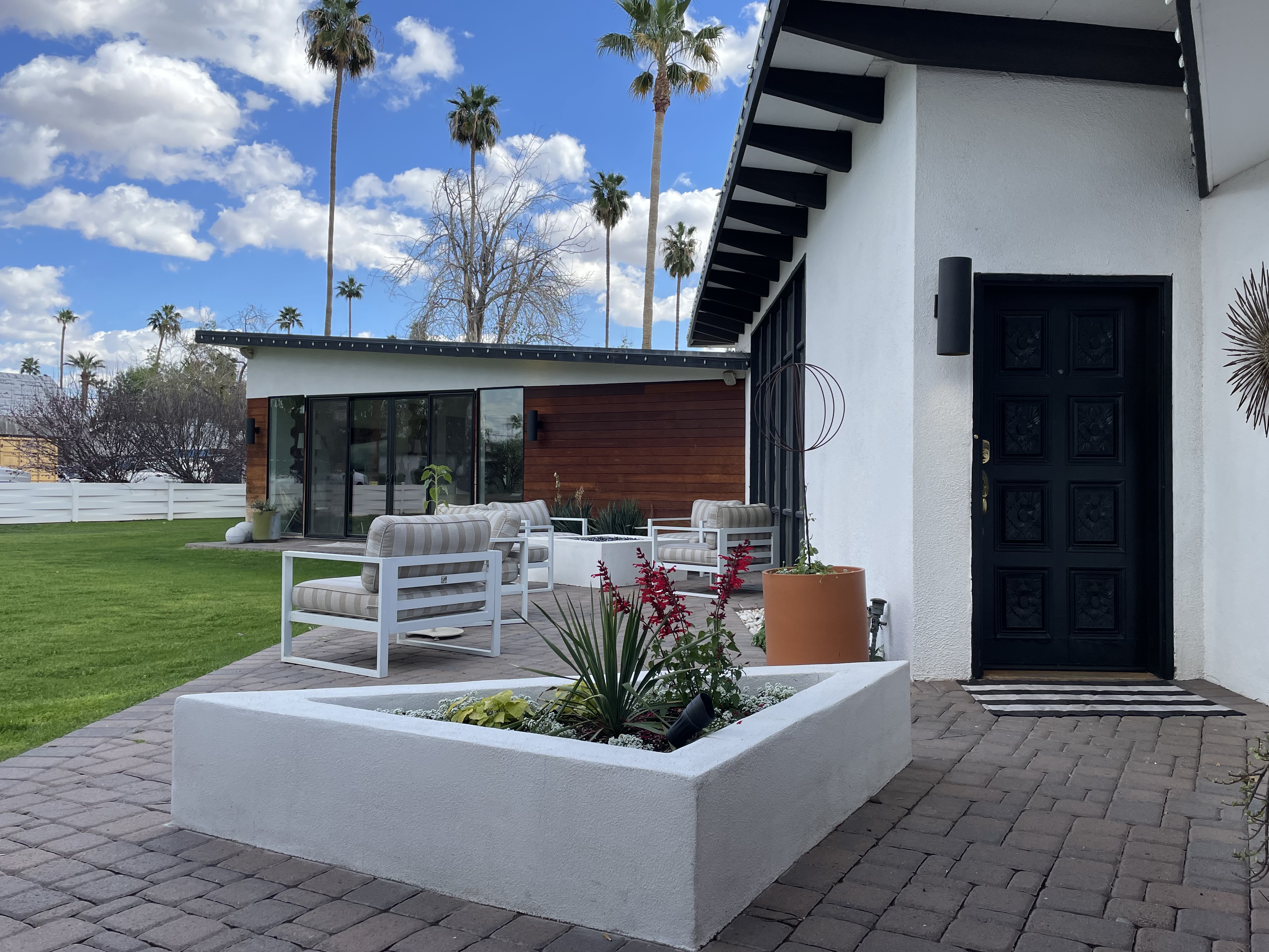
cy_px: 456
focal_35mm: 28
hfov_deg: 63.4
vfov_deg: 49.7
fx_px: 1026
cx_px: 673
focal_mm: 4.2
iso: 32
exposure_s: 1/1667
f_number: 1.6
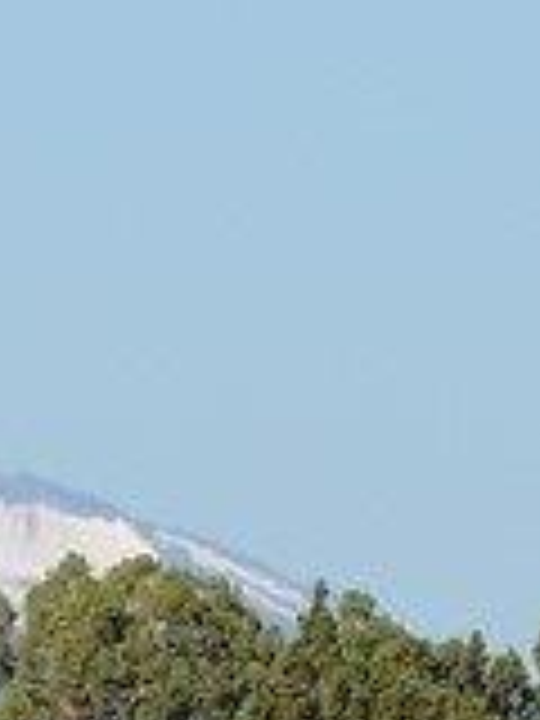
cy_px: 130
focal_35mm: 2238
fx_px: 46550
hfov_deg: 0.7
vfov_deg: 0.9
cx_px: 252
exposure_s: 1/800
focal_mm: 62.4
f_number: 4.8
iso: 100
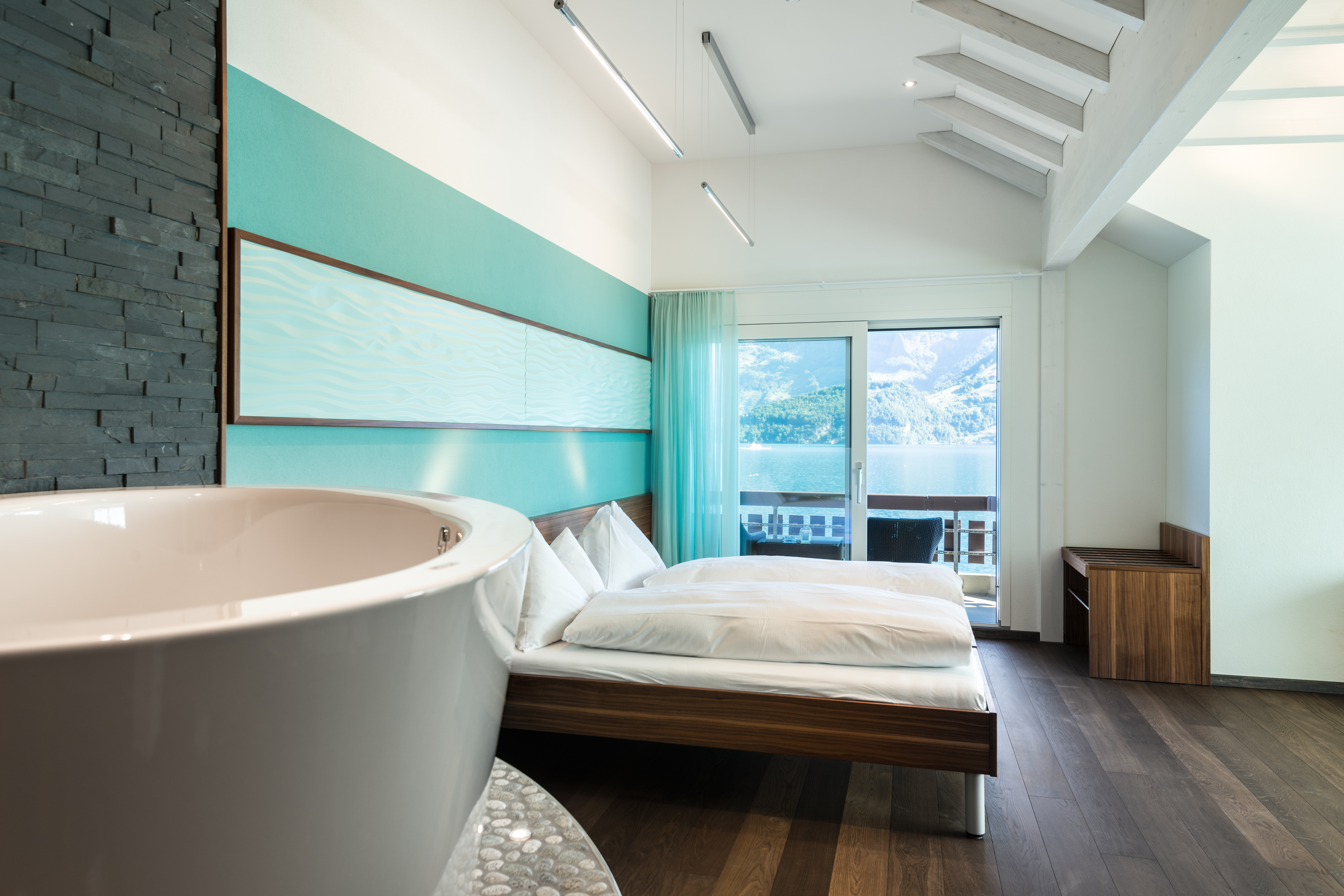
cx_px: 672
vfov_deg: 53.2
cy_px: 448
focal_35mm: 24
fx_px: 896
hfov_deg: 73.7
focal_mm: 24
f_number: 7.1
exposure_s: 1/8
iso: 100
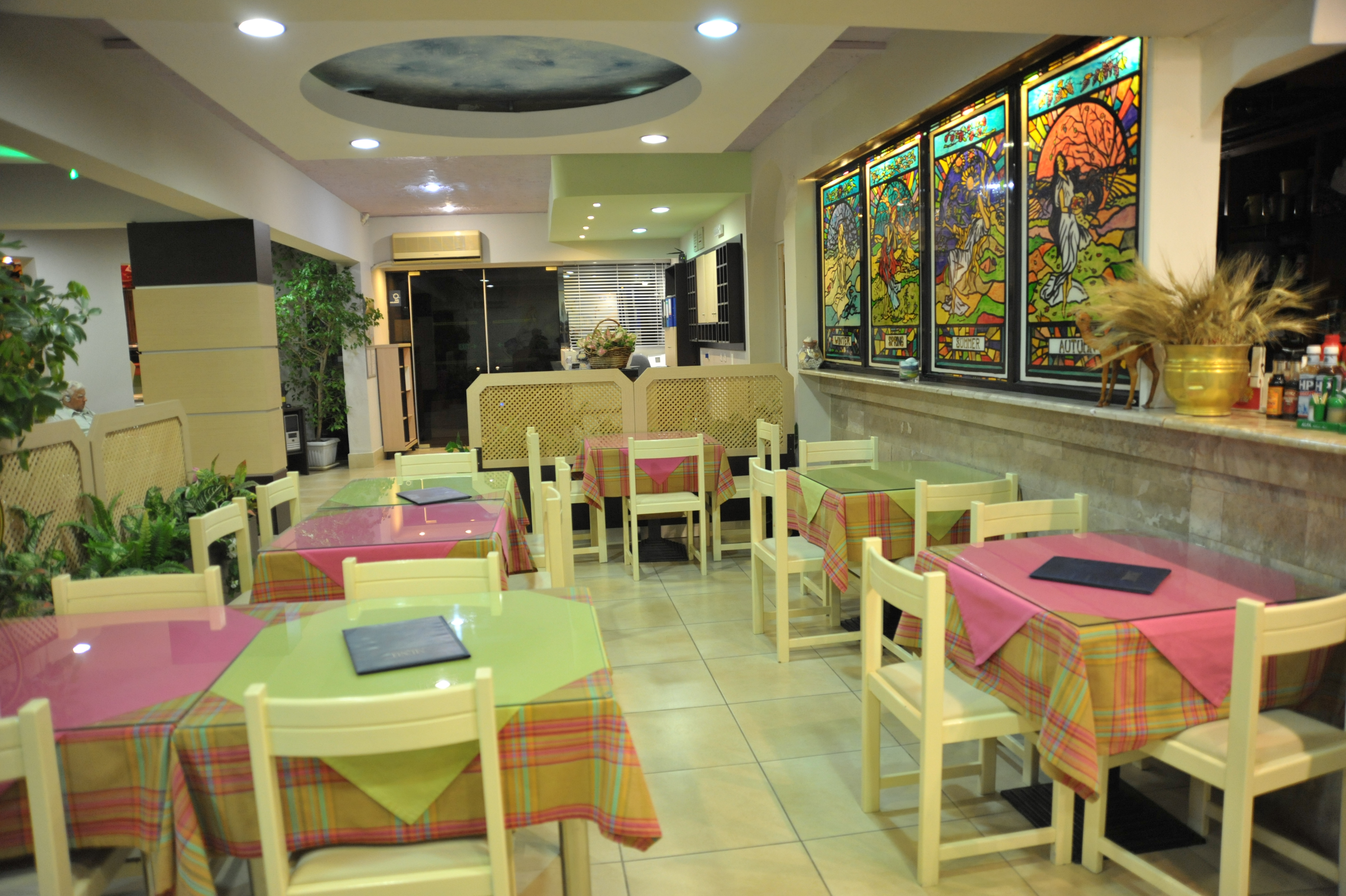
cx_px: 673
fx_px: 897
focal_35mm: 24
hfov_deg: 73.8
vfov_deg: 53.1
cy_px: 448
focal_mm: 24
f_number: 3.2
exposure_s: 1/50
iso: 2000
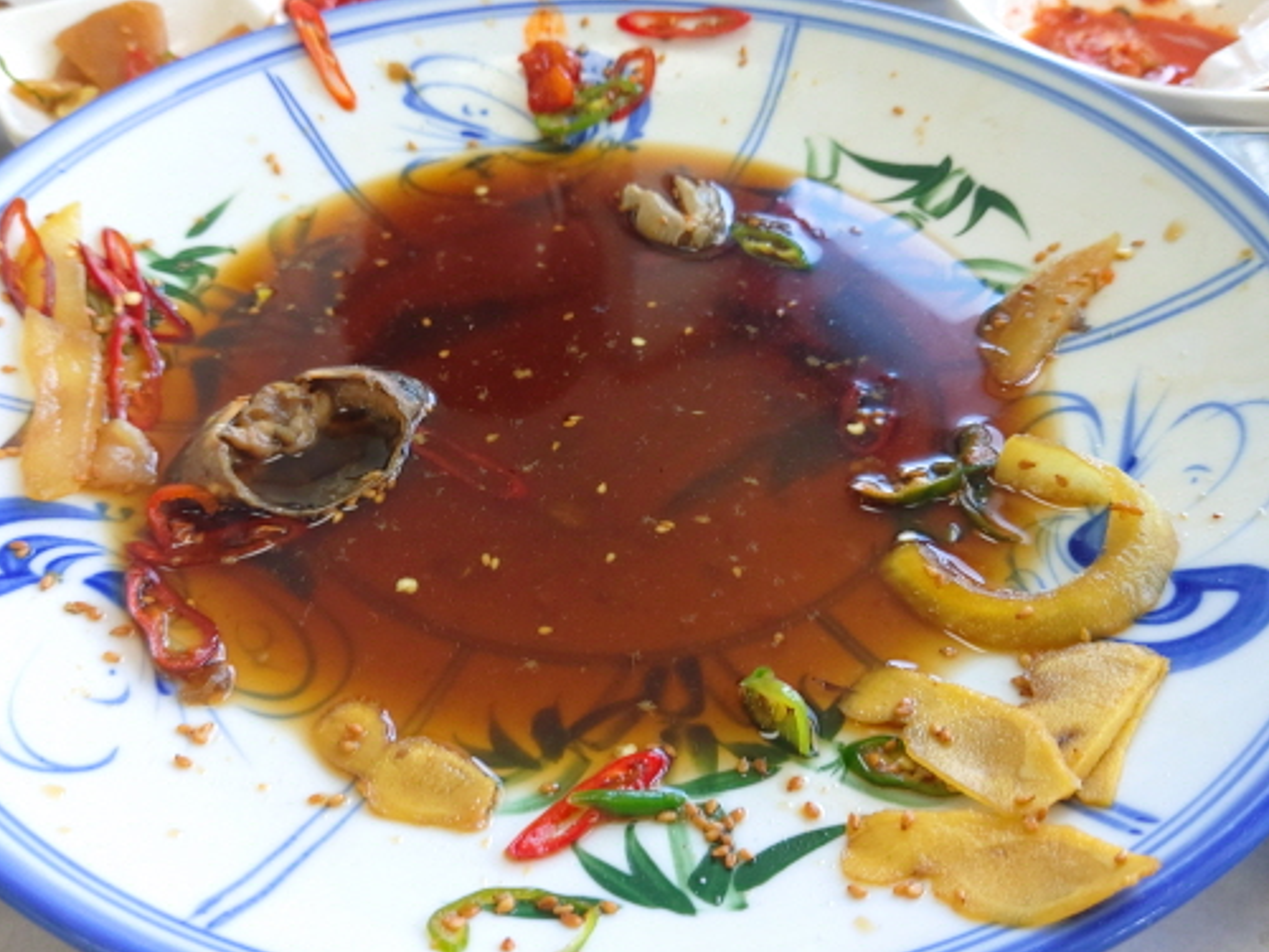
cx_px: 614
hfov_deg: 56.8
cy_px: 498
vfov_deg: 44.1
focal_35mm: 32
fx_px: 1173
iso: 50
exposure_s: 1/60
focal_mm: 4.58
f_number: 2
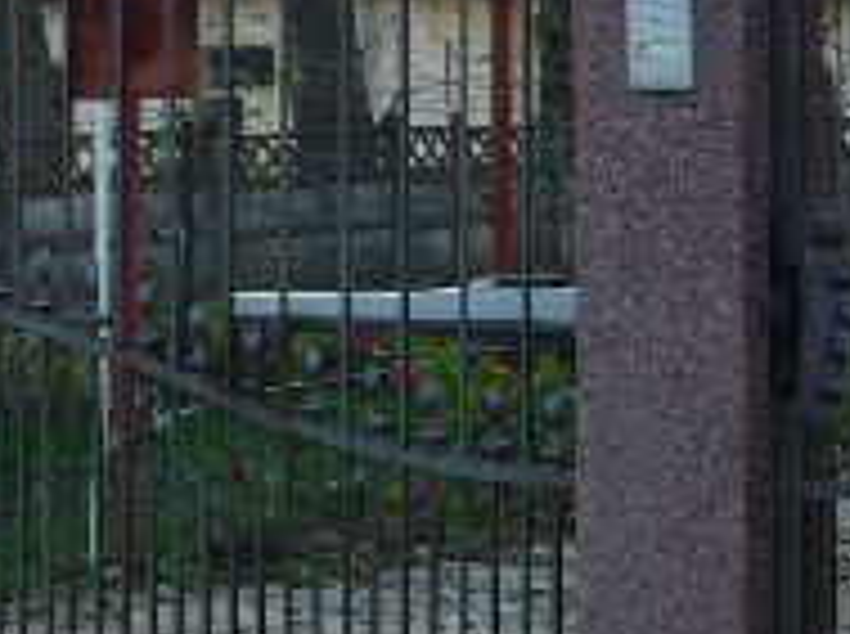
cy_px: 319
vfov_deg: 10.6
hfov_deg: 13.2
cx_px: -490
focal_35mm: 140
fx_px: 3431
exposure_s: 1/50
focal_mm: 5.5
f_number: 2.8
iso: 100
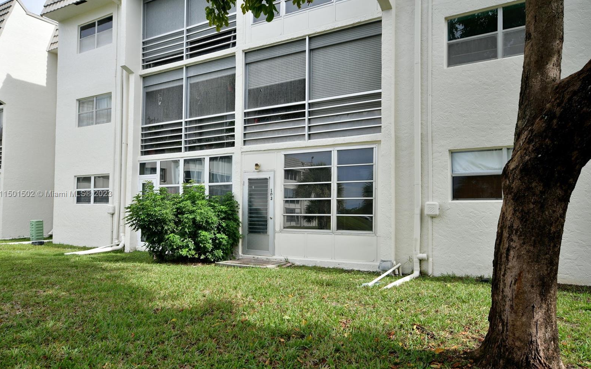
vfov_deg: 46.7
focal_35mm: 27
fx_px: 427
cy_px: 194
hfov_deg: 69.3
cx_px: 293
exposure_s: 1/160
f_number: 6.3
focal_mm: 17
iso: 100
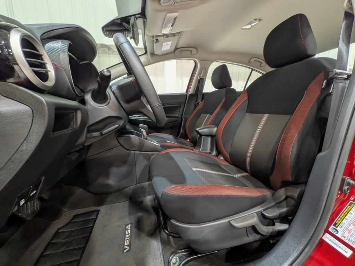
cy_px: 133
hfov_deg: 102.1
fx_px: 144
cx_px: 178
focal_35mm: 14
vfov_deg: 85.7
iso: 80
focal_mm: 1.83
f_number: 2.2
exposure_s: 1/30
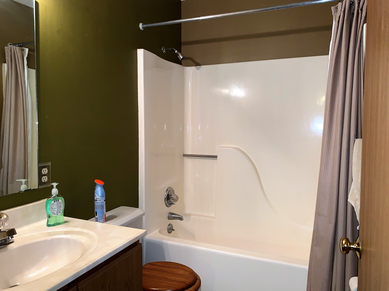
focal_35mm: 26
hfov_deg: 67.3
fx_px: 292
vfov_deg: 53.1
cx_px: 194
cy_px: 146
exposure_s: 1/15
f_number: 1.8
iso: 80
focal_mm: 4.25
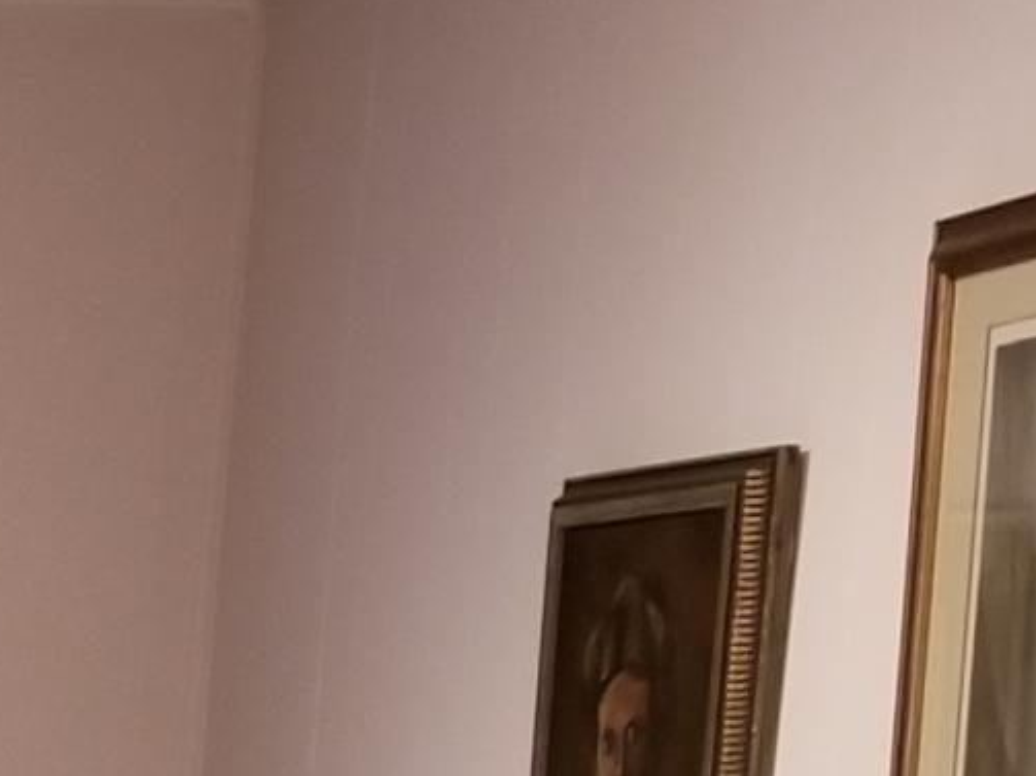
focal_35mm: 155
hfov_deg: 10.3
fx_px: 4638
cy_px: 1546
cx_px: -1786
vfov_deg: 9.0
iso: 200
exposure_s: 1/17
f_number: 1.7
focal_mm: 4.3
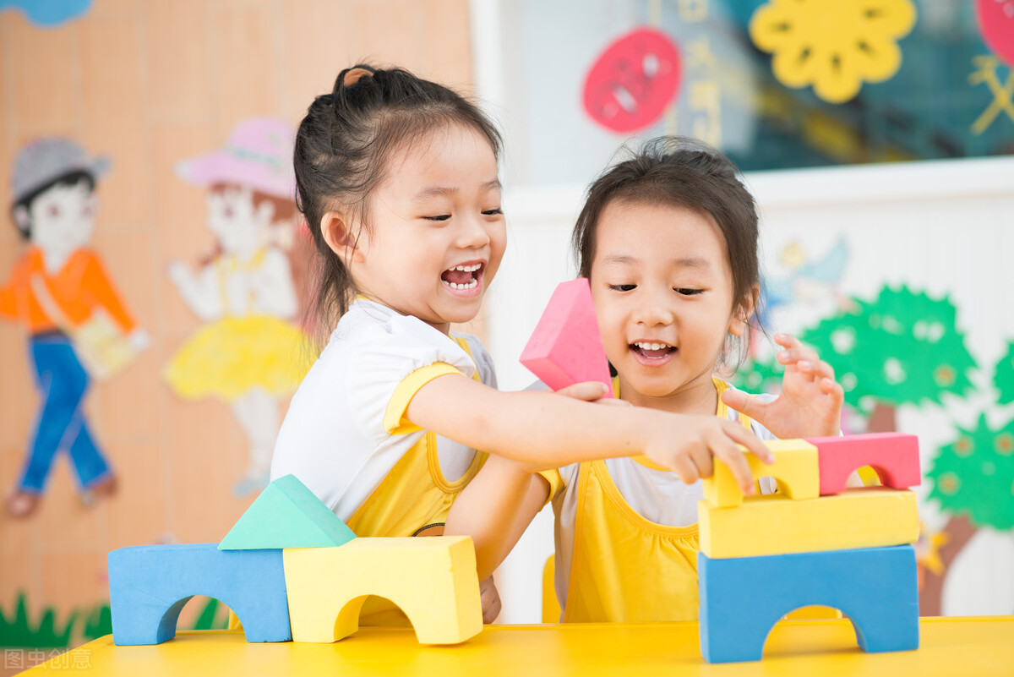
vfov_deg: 16.1
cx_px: 507
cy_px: 338
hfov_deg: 23.9
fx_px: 2395
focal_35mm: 85
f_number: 2.8
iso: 100
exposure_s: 1/160
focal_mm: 85
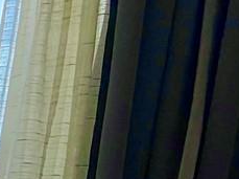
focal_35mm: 98
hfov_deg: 11.9
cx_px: -450
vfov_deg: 12.6
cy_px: 393
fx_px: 676
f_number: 2.2
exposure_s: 1/398
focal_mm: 2.22
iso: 50
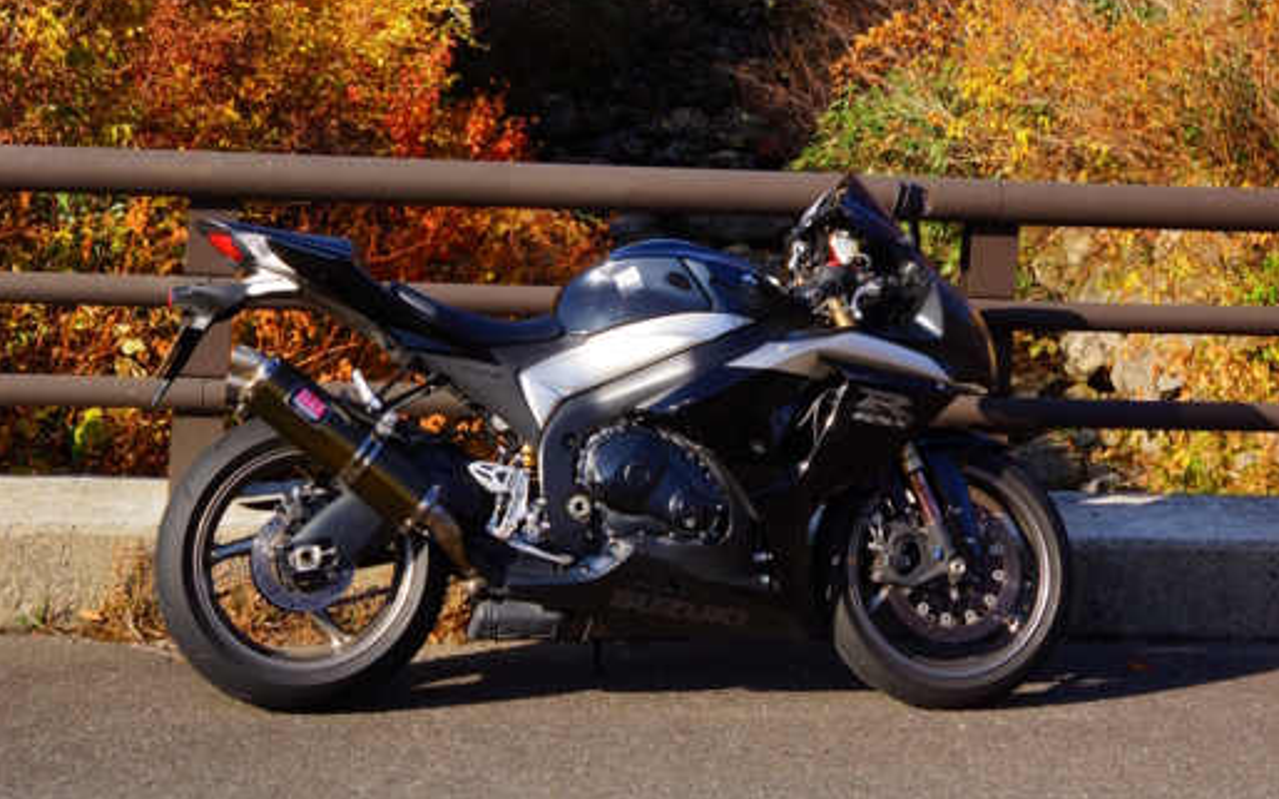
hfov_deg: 28.2
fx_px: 2544
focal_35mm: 73
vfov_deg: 17.1
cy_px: -132
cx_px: 656
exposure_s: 1/125
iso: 100
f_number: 9
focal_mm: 31
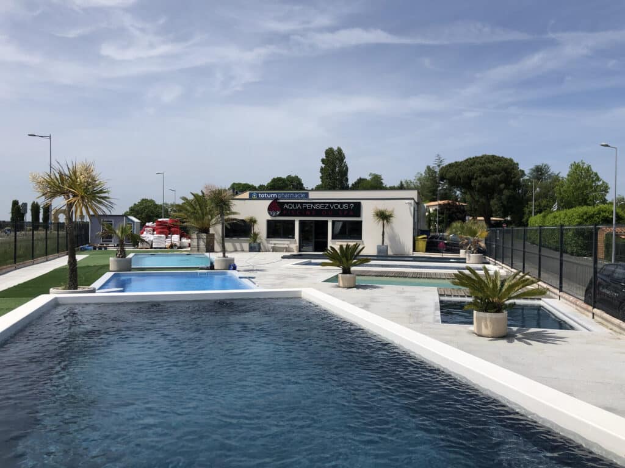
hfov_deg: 63.4
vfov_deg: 49.7
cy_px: 234
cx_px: 312
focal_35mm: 28
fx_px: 506
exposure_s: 1/4000
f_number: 1.8
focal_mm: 4
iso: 20
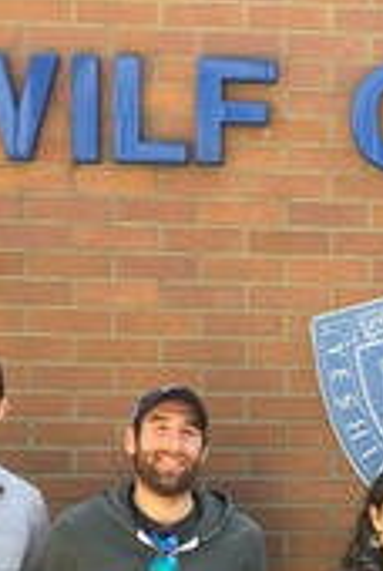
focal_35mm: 85
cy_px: 544
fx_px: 1351
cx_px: 480
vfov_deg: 23.1
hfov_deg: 15.5
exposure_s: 1/316
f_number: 2.2
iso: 32
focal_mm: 4.15
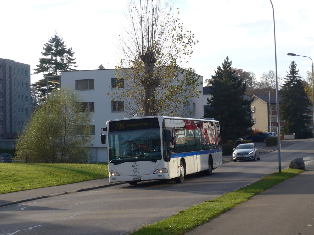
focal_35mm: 80
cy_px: 118
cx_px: 157
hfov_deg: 24.4
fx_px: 726
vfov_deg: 18.4
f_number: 4.4
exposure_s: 1/400
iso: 80
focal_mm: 16
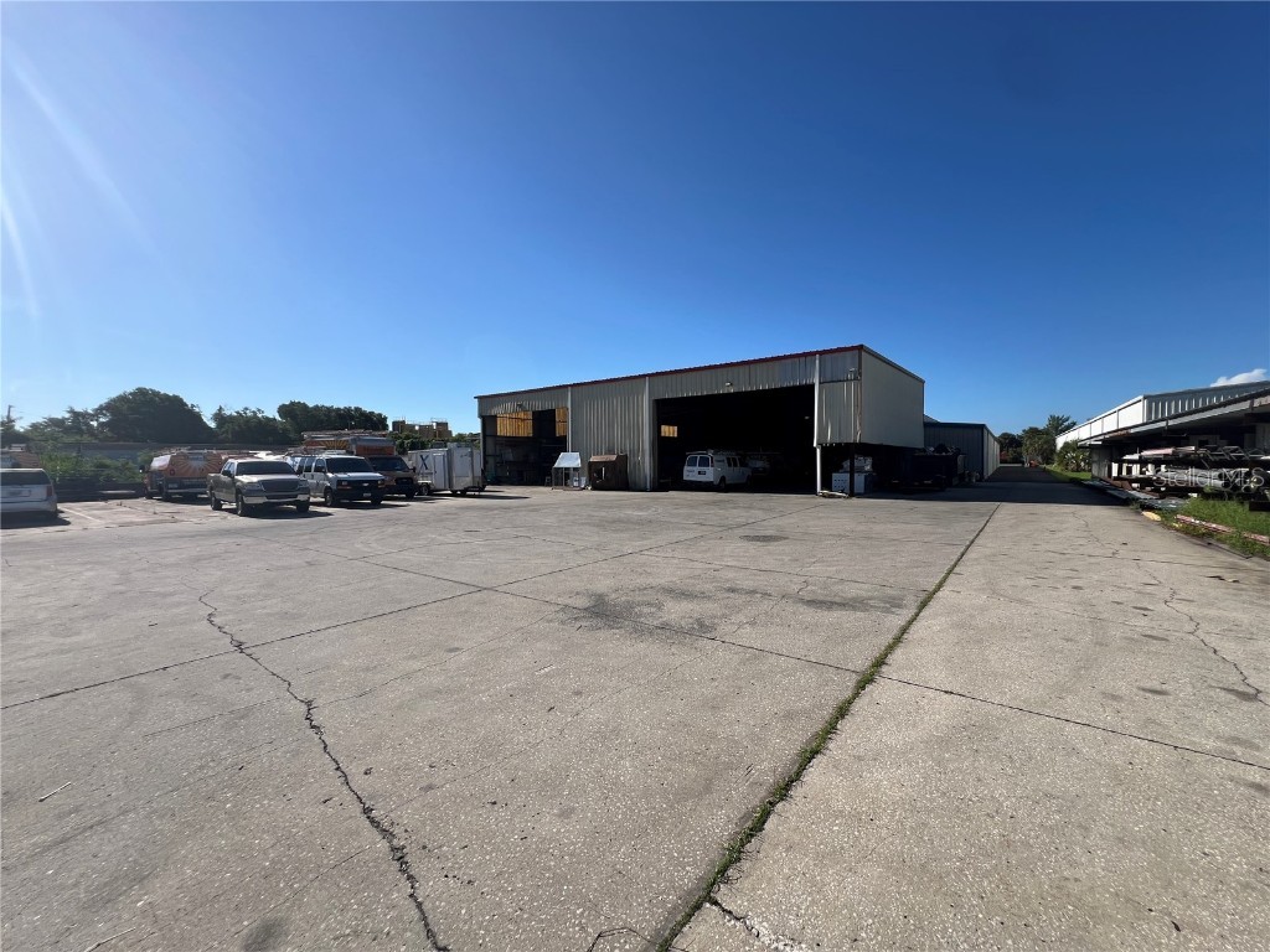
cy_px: 476
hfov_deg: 106.2
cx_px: 635
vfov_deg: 89.9
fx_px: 477
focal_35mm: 13
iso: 32
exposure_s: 1/1946
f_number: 1.8
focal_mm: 1.57
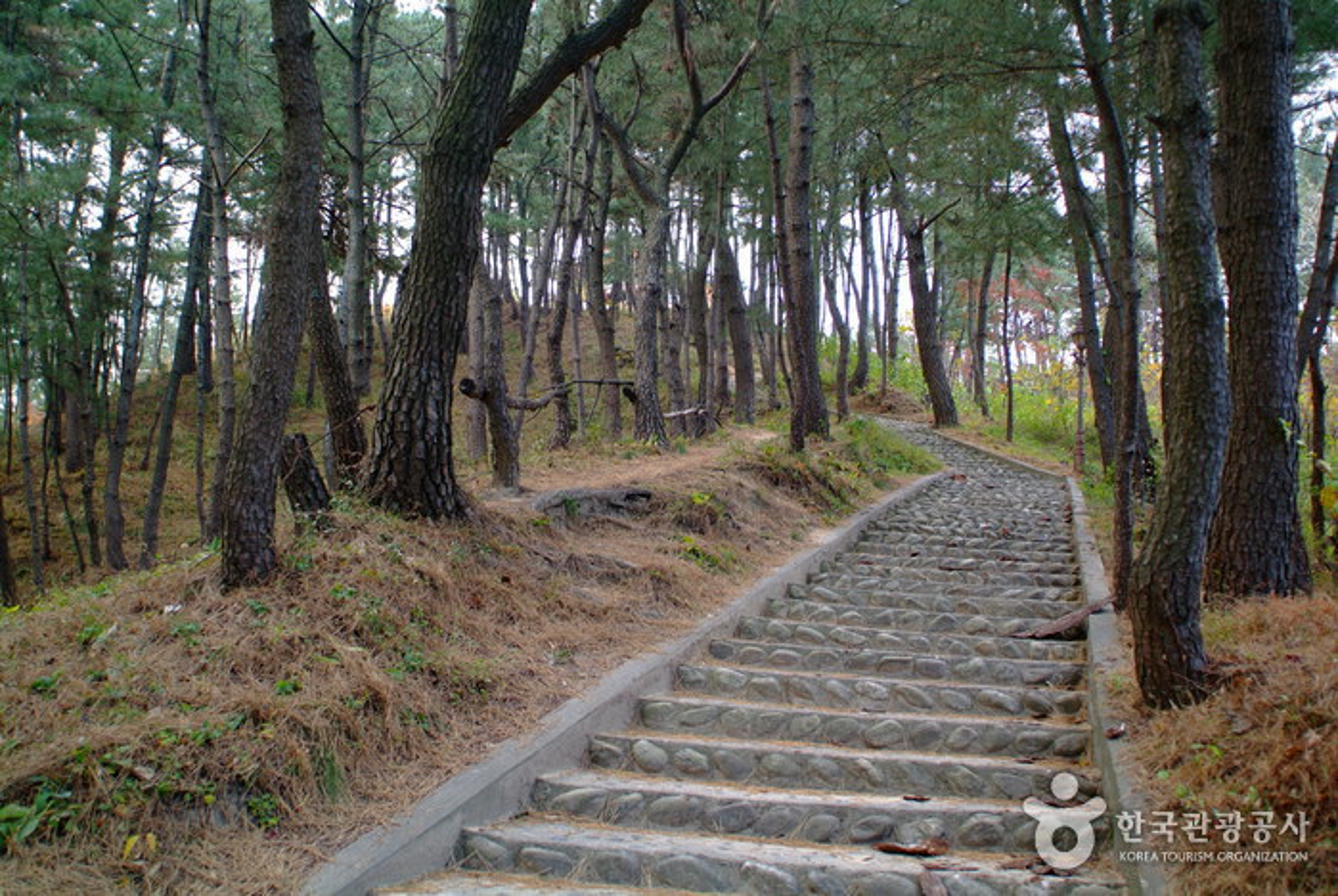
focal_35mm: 30
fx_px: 1116
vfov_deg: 43.7
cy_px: 448
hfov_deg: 61.9
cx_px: 669
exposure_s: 1/45
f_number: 3.3
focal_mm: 20
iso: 100
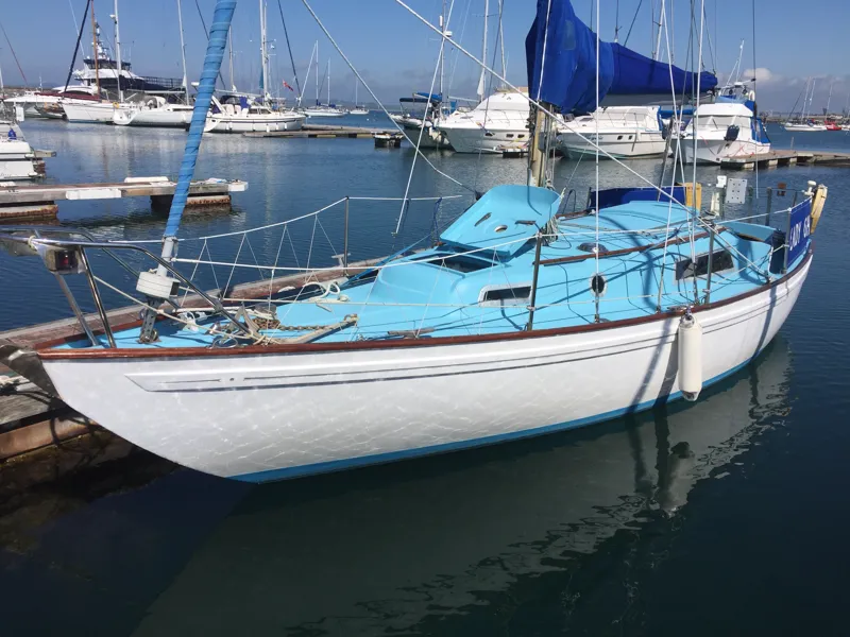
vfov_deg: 48.2
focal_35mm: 29
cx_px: 425
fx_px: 712
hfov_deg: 61.7
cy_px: 318
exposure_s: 1/4405
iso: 32
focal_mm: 4.15
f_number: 2.2
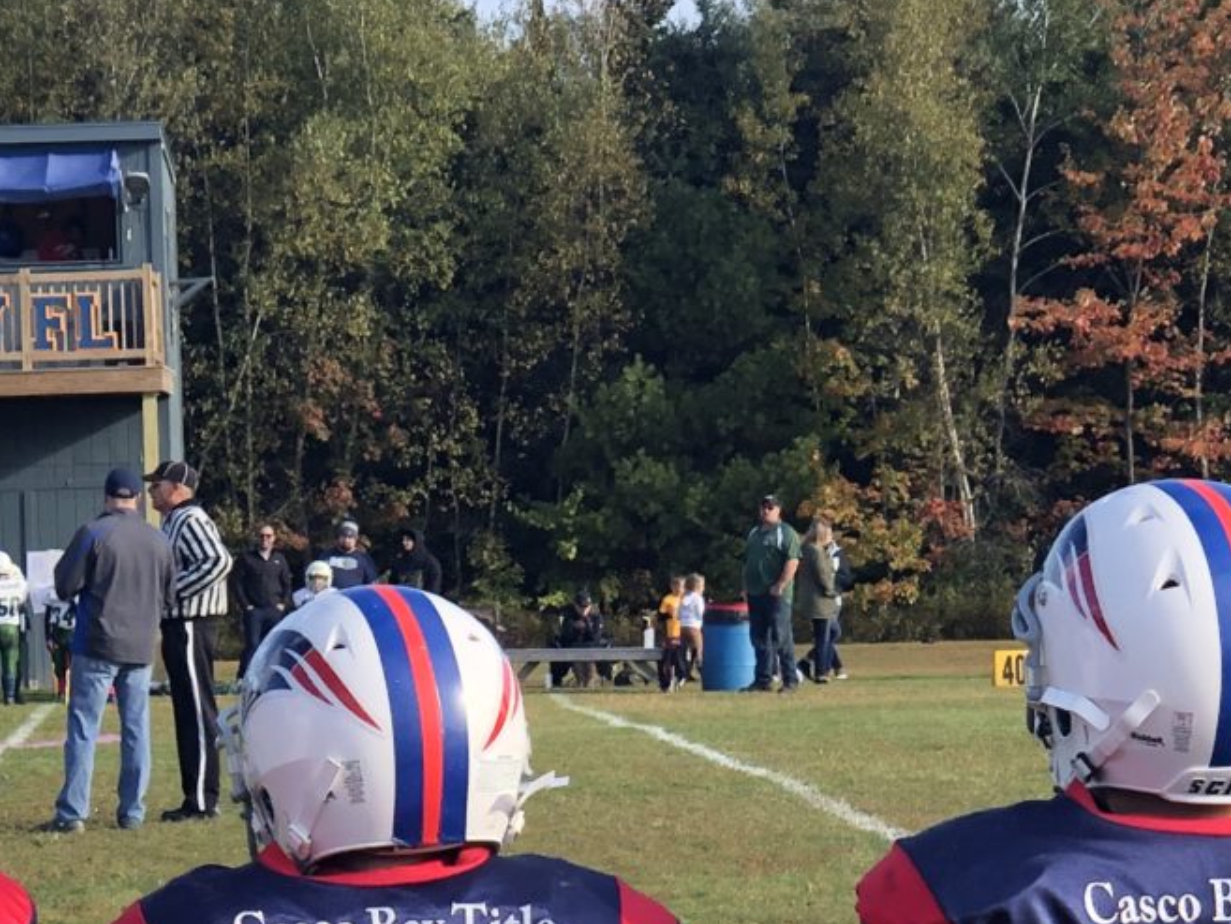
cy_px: 1130
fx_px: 5762
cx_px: 525
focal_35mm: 162
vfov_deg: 9.0
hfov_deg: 12.2
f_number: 2.4
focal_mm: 6
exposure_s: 1/330
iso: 16
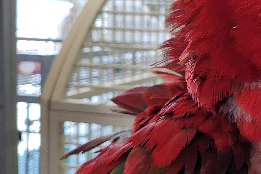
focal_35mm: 63
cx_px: 296
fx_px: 457
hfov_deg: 28.6
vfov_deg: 21.4
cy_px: 48
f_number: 1.8
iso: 200
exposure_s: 1/120
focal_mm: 5.4
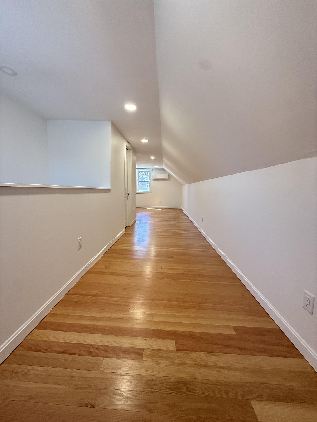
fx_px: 171
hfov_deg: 85.7
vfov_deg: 102.1
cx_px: 158
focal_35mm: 14
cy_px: 211
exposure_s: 1/99
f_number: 2.2
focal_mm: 2.22
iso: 200
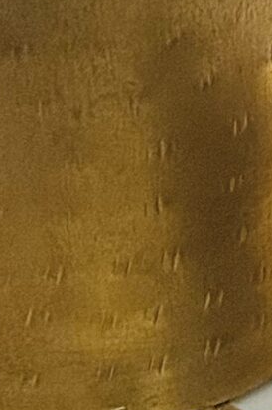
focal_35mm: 776
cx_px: 874
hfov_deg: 1.8
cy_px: -60
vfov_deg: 2.7
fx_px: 8809
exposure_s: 1/99
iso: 160
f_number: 2.8
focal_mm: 15.66
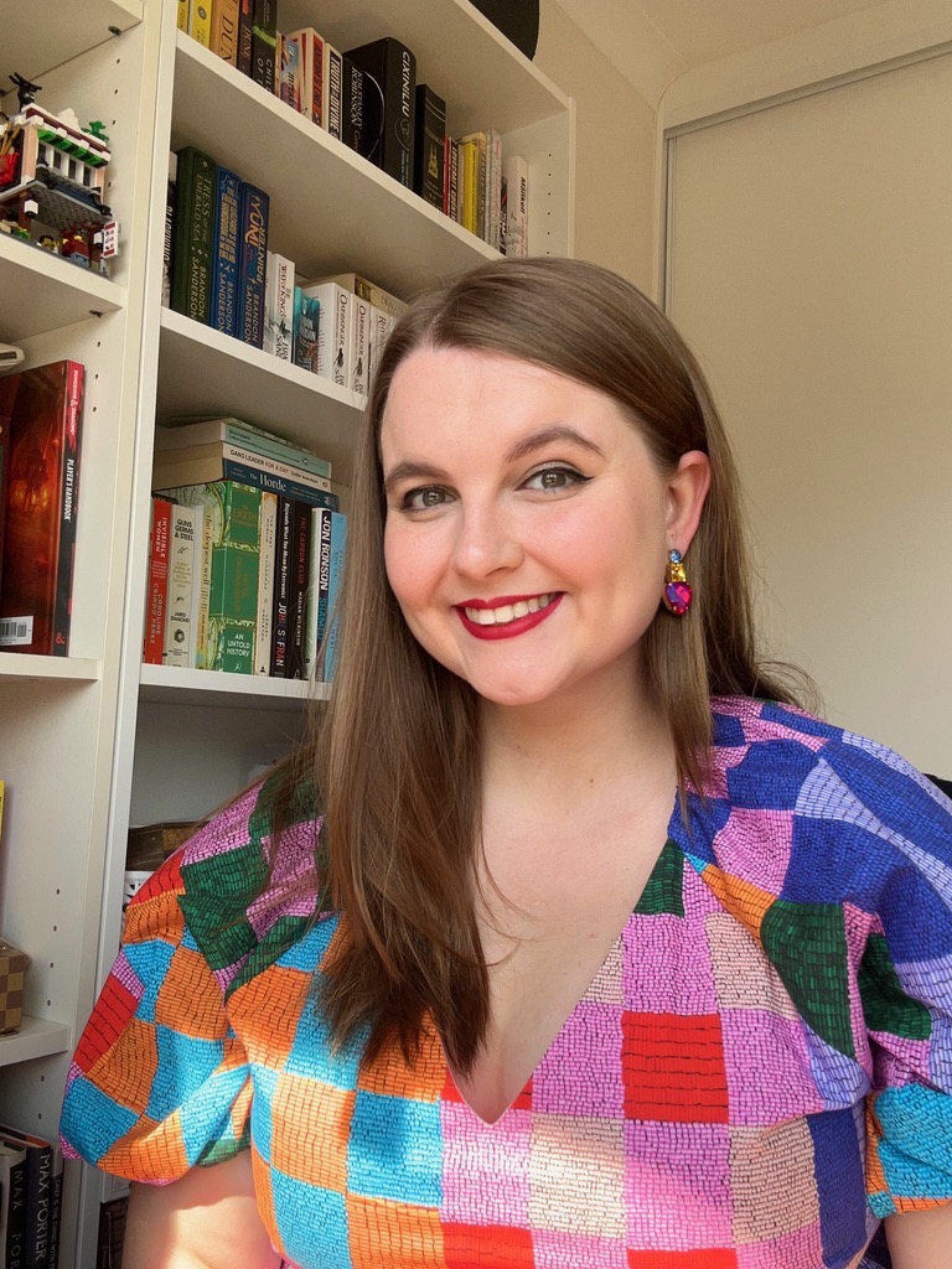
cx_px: 476
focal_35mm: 30
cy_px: 634
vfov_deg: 60.0
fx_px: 1100
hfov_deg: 46.8
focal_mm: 2.69
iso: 25
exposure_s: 1/183
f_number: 1.9
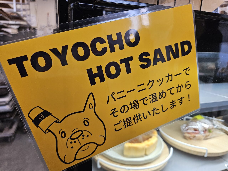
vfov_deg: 58.9
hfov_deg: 73.9
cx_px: 114
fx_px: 151
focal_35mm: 23
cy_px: 86
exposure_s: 1/180
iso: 64
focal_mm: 5.4
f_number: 1.8
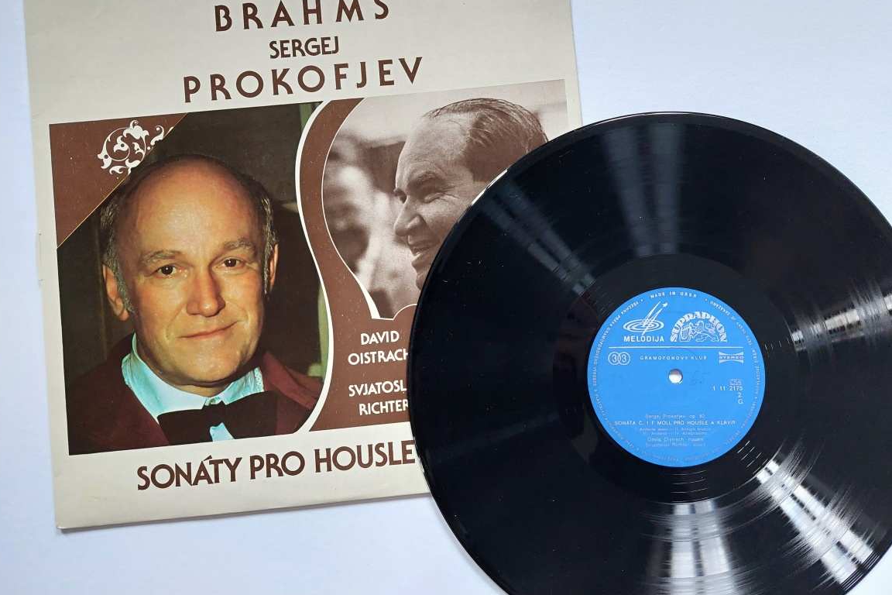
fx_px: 644
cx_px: 454
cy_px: 256
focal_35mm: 26
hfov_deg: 69.4
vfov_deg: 49.4
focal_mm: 5.23
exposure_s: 1/60
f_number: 1.8
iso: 400
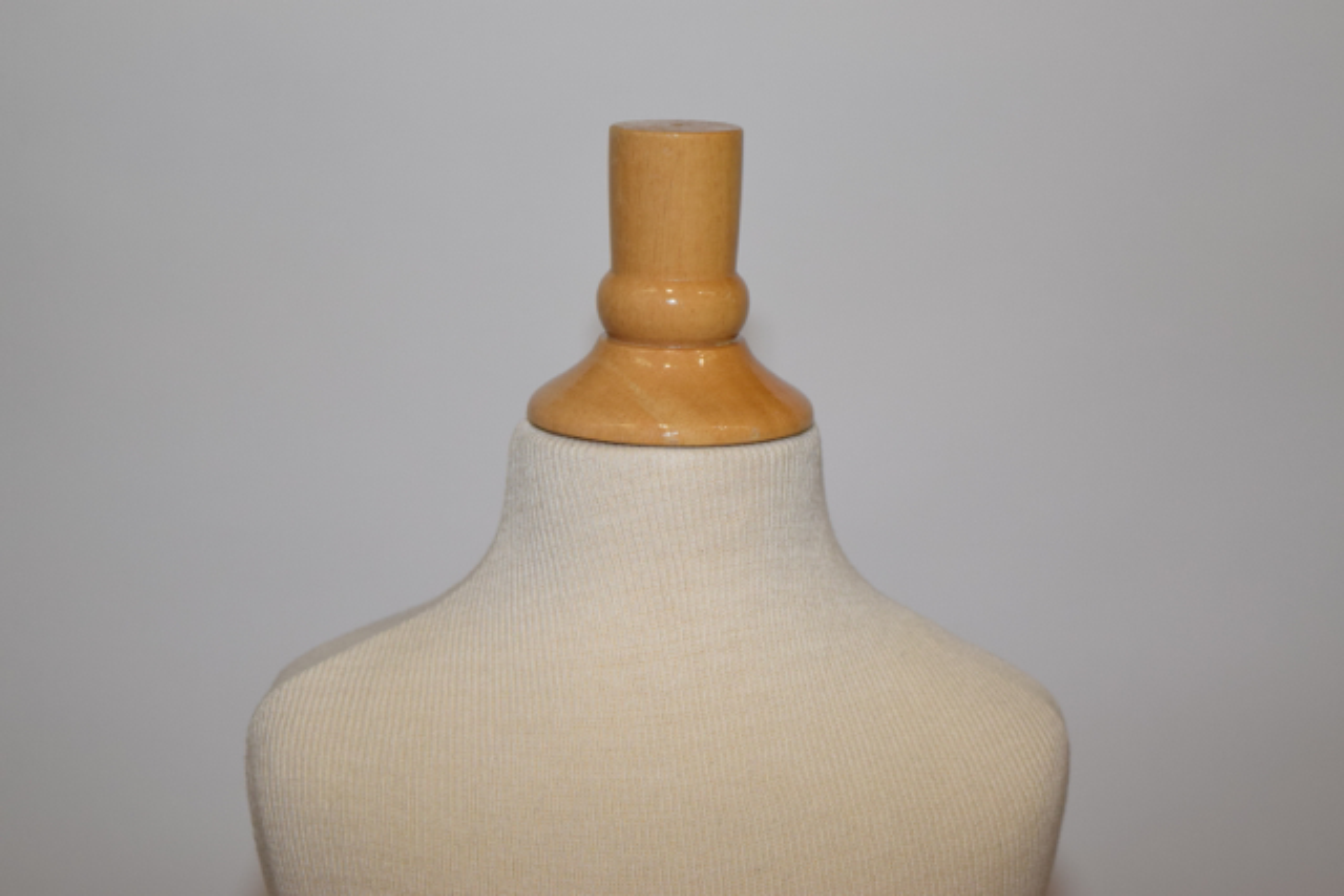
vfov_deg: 16.6
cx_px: 672
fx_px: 3080
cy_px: 448
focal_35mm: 82
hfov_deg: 24.6
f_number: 5.6
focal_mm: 55
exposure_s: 1/125
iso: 800
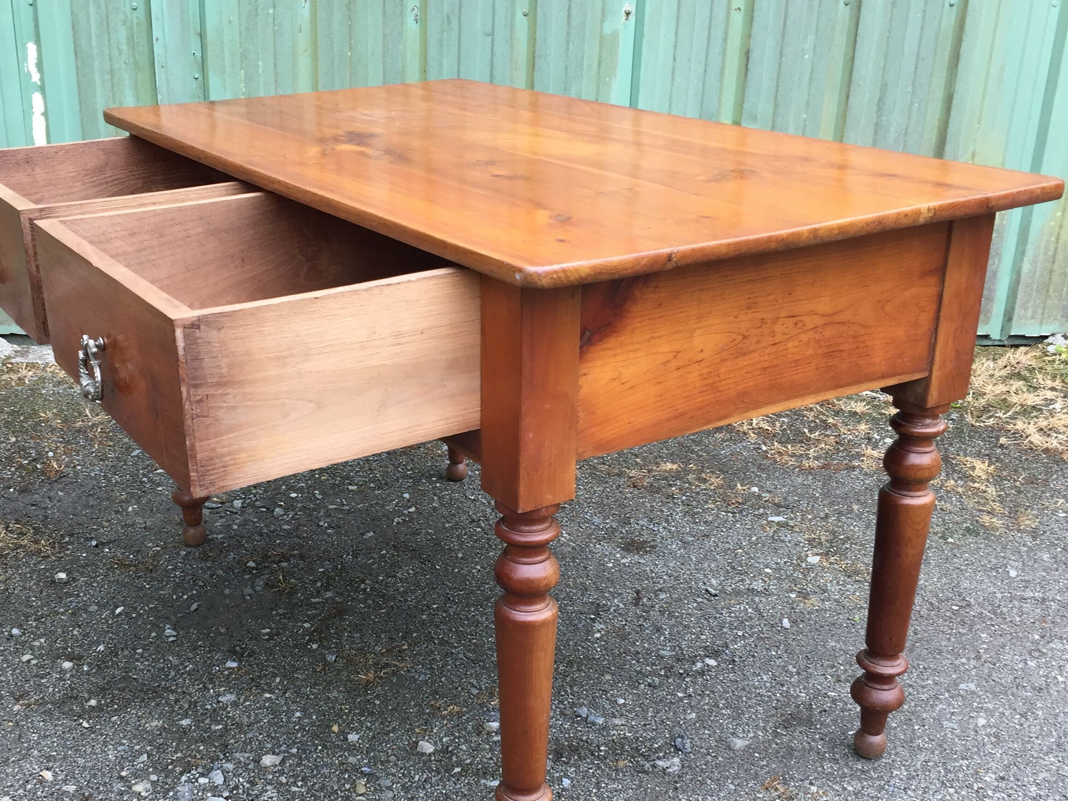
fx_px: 1265
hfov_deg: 45.5
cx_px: 414
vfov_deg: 35.1
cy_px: 463
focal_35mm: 41
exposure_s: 1/100
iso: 50
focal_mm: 4.15
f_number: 2.2
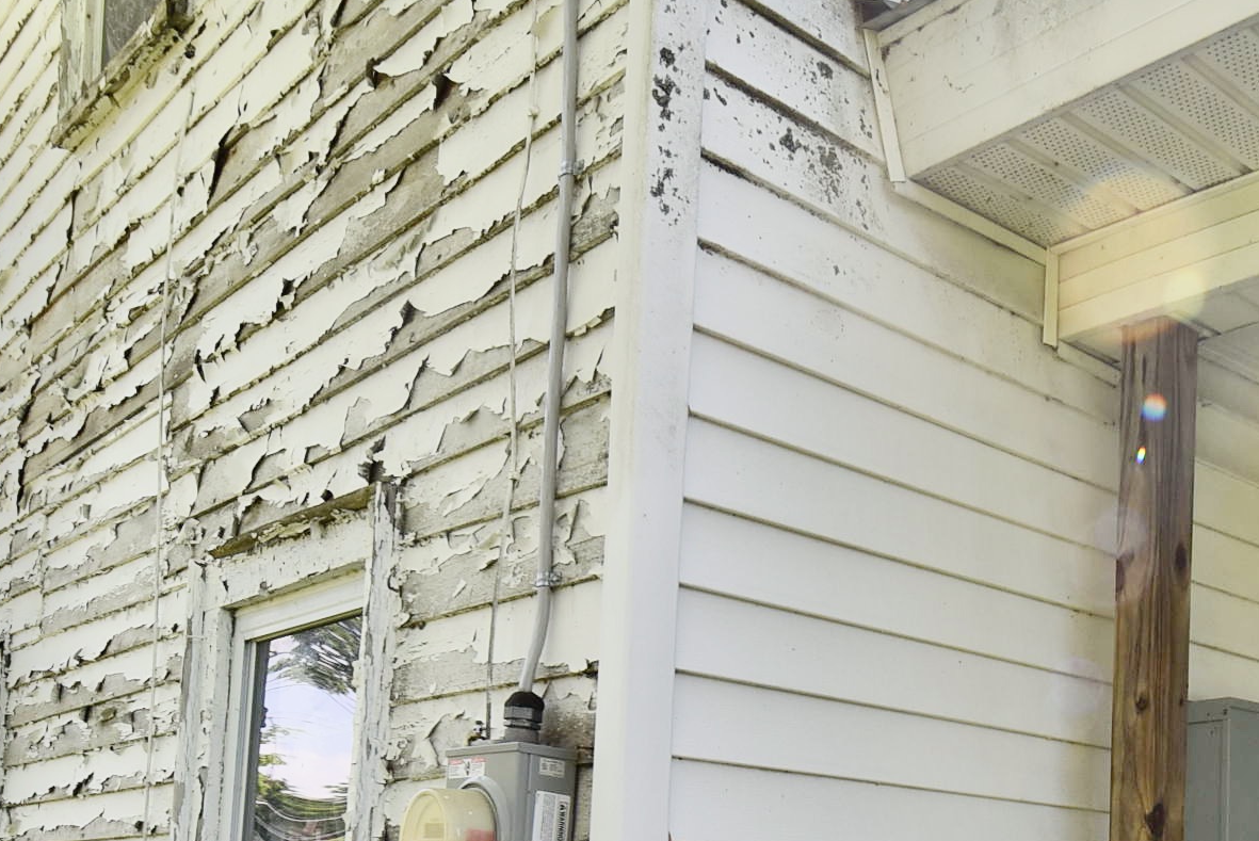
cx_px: 1001
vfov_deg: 31.1
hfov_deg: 48.0
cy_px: 934
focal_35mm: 38
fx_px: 1330
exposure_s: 1/250
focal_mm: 10
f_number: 6.3
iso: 200
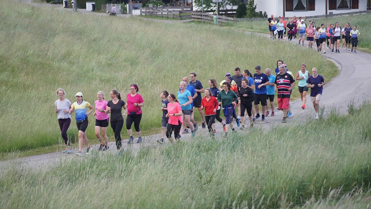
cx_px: 185
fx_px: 1860
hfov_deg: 11.4
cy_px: 92
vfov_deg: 6.4
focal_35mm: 189
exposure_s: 1/800
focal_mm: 120
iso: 1600
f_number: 4.5
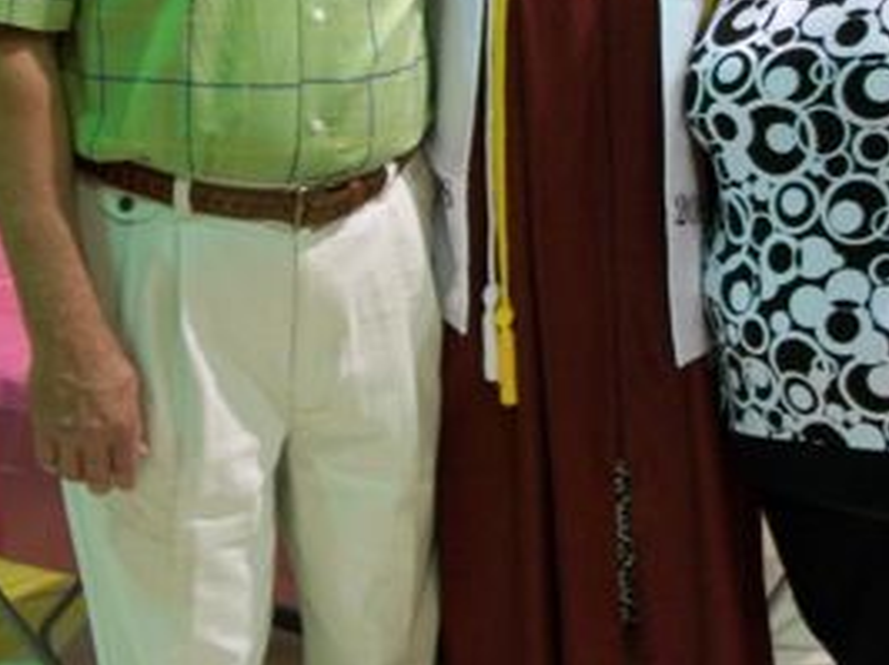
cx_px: 632
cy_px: 137
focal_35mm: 77
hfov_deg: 25.2
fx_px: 1976
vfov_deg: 18.9
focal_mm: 5.7
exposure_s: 1/13
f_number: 2.9
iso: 160
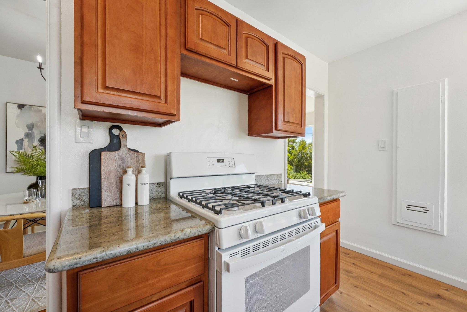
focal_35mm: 14
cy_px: 156
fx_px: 182
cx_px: 234
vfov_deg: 81.2
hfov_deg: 104.3
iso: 800
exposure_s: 1/200
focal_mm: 14
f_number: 8
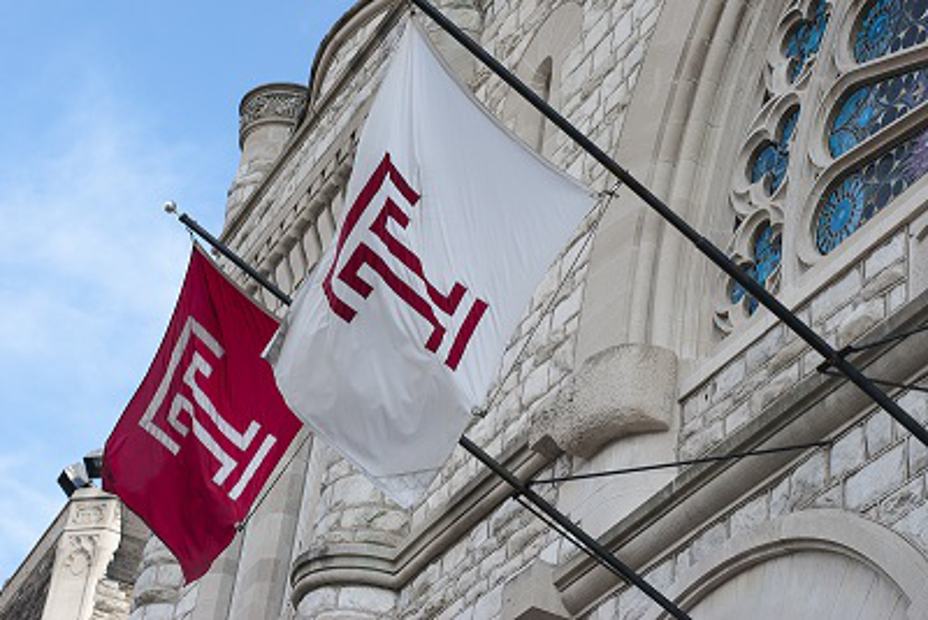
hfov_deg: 27.0
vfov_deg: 18.2
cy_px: 310
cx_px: 464
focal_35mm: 75
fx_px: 1934
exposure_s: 1/200
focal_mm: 50
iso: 100
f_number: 7.1
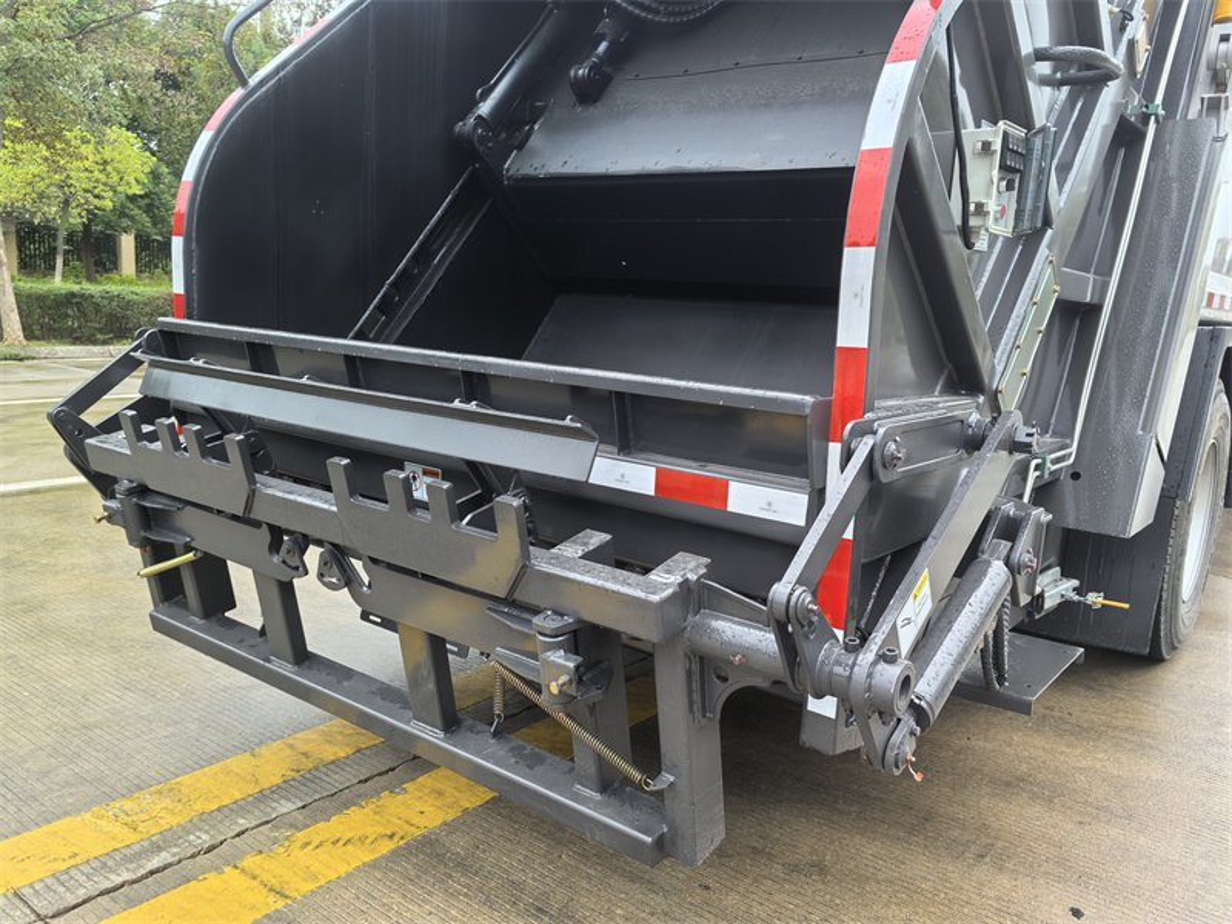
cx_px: 616
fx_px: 961
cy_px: 462
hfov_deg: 65.3
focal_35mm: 27
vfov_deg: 51.4
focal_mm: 5.75
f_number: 2
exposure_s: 1/214
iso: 50
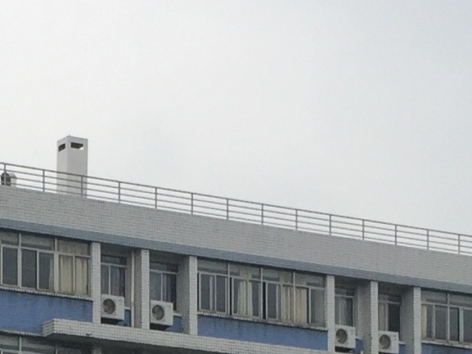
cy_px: 692
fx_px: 2237
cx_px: 33
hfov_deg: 11.9
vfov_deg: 8.6
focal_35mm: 164
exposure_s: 1/775
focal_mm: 4.15
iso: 32
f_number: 2.2
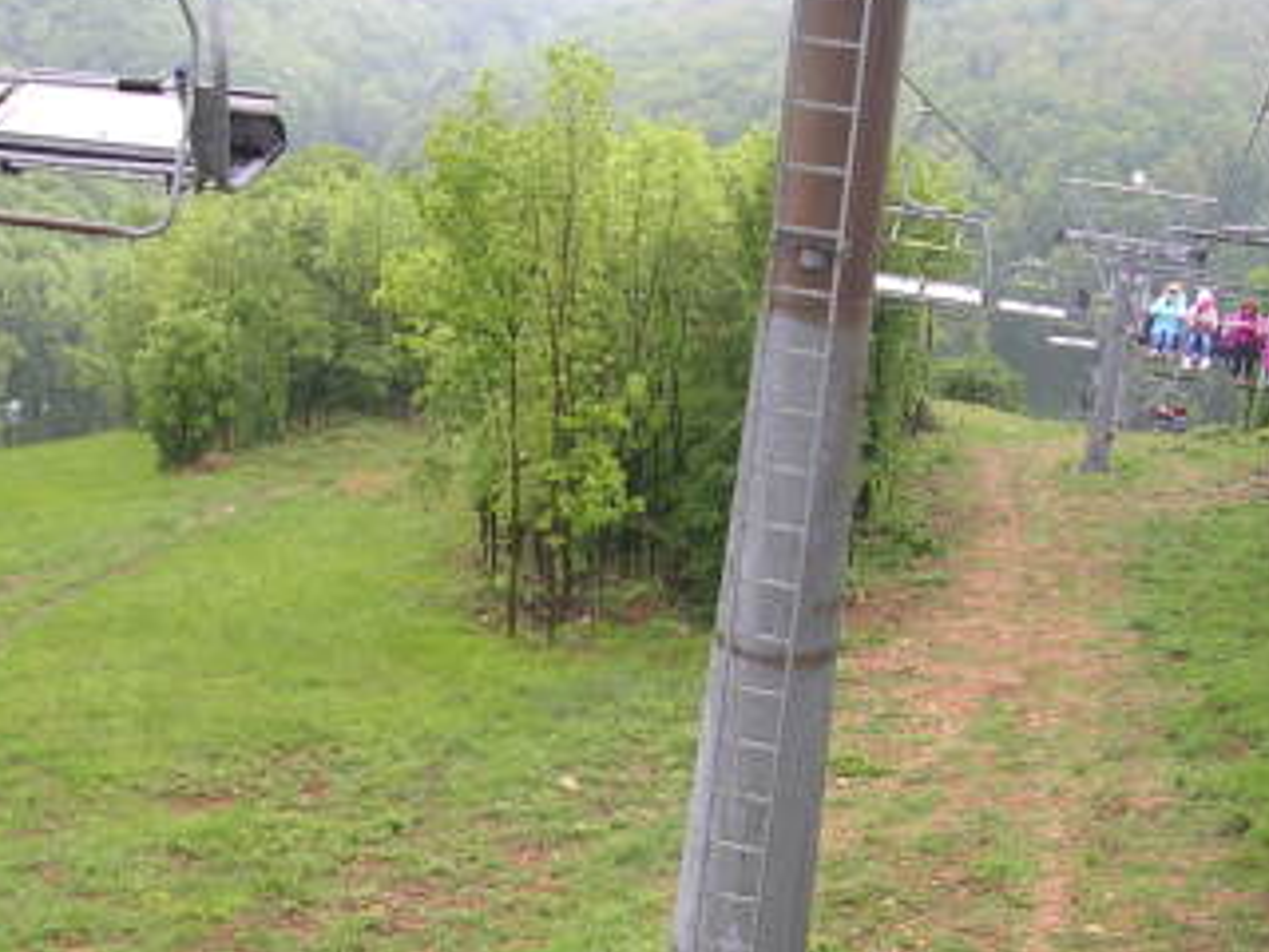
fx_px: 2090
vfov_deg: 25.6
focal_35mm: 57
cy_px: 559
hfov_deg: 33.8
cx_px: 615
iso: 50
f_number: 2.8
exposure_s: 1/128
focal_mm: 5.8
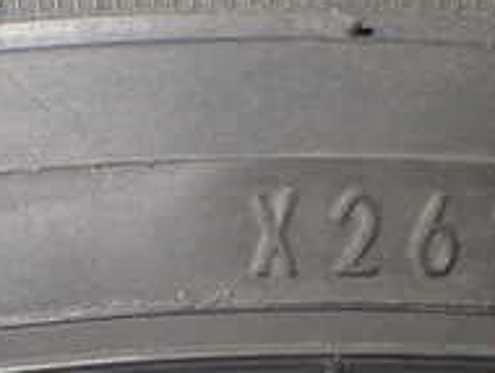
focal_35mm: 101
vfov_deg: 14.6
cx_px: 143
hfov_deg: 19.3
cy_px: 303
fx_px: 1446
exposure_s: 1/30
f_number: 2.4
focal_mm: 5.79
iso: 400
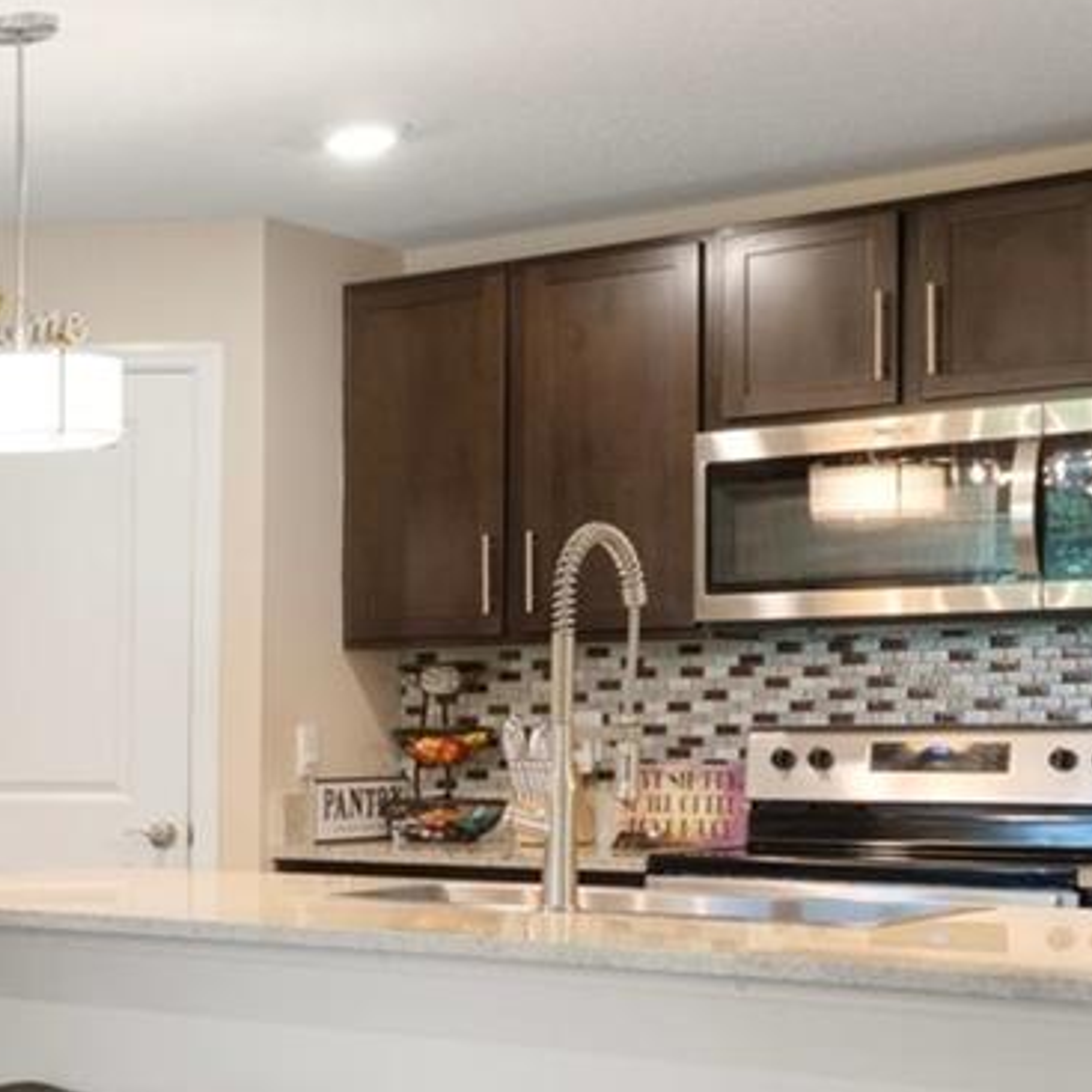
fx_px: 2248
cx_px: -717
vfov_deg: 26.9
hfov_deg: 21.1
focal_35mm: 63
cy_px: 824
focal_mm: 17
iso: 320
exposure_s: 2.5
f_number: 8
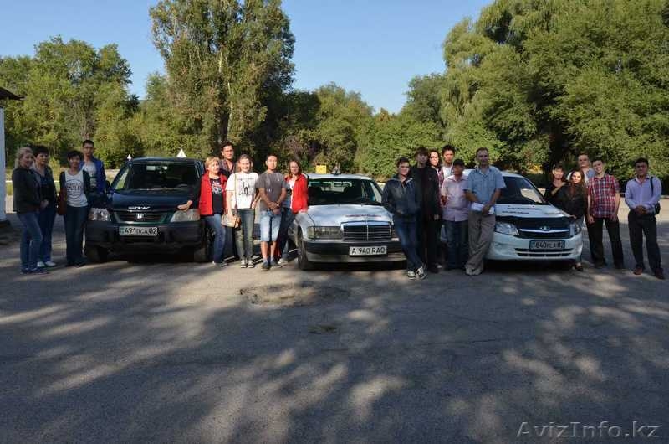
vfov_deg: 43.4
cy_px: 222
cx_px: 334
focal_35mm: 30
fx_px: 556
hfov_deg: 62.0
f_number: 10
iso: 900
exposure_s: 1/250
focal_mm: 20
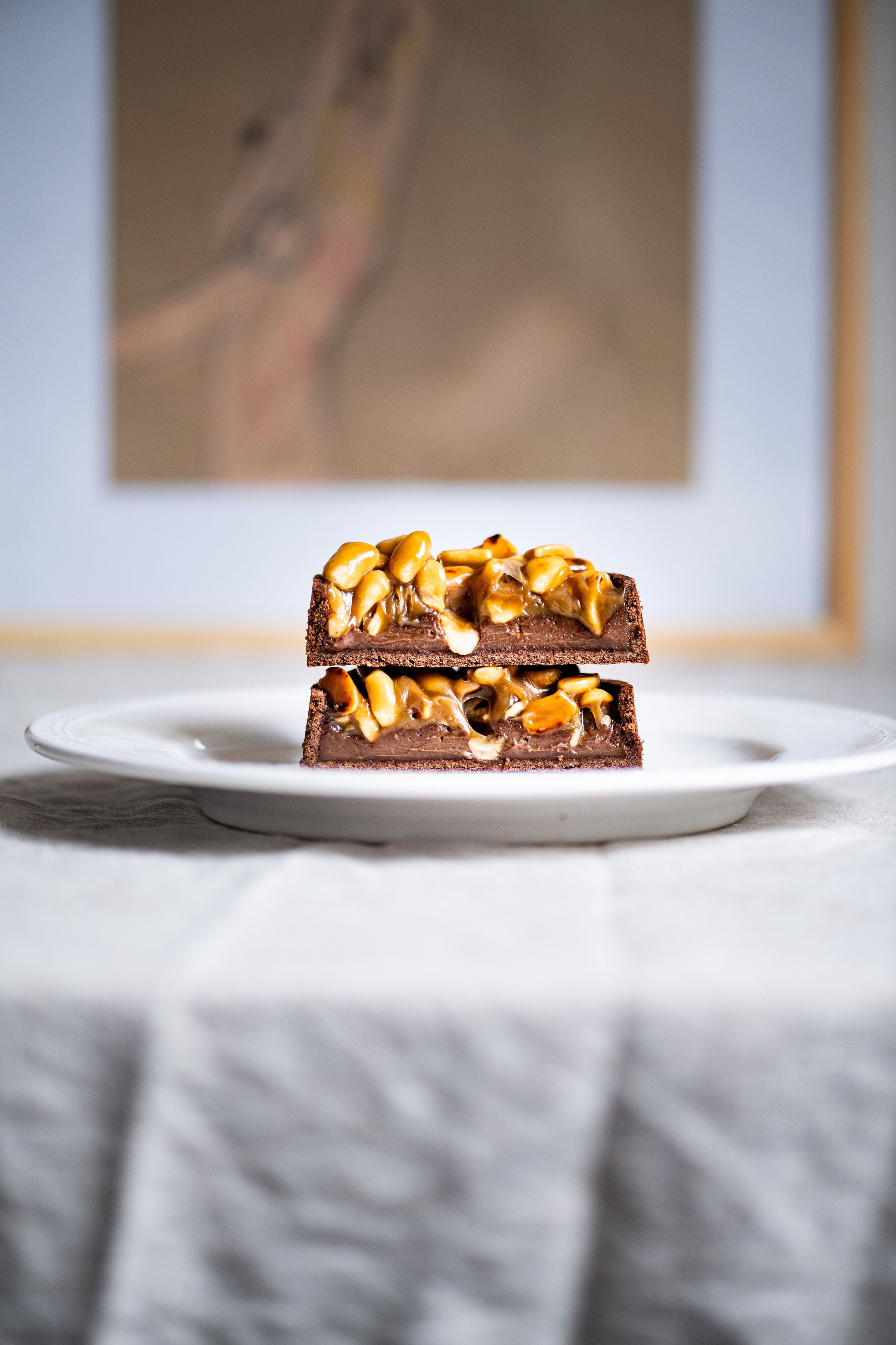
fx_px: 3920
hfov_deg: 13.0
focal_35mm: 105
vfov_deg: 19.5
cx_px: 448
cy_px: 672
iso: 280
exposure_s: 1/200
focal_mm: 105
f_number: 3
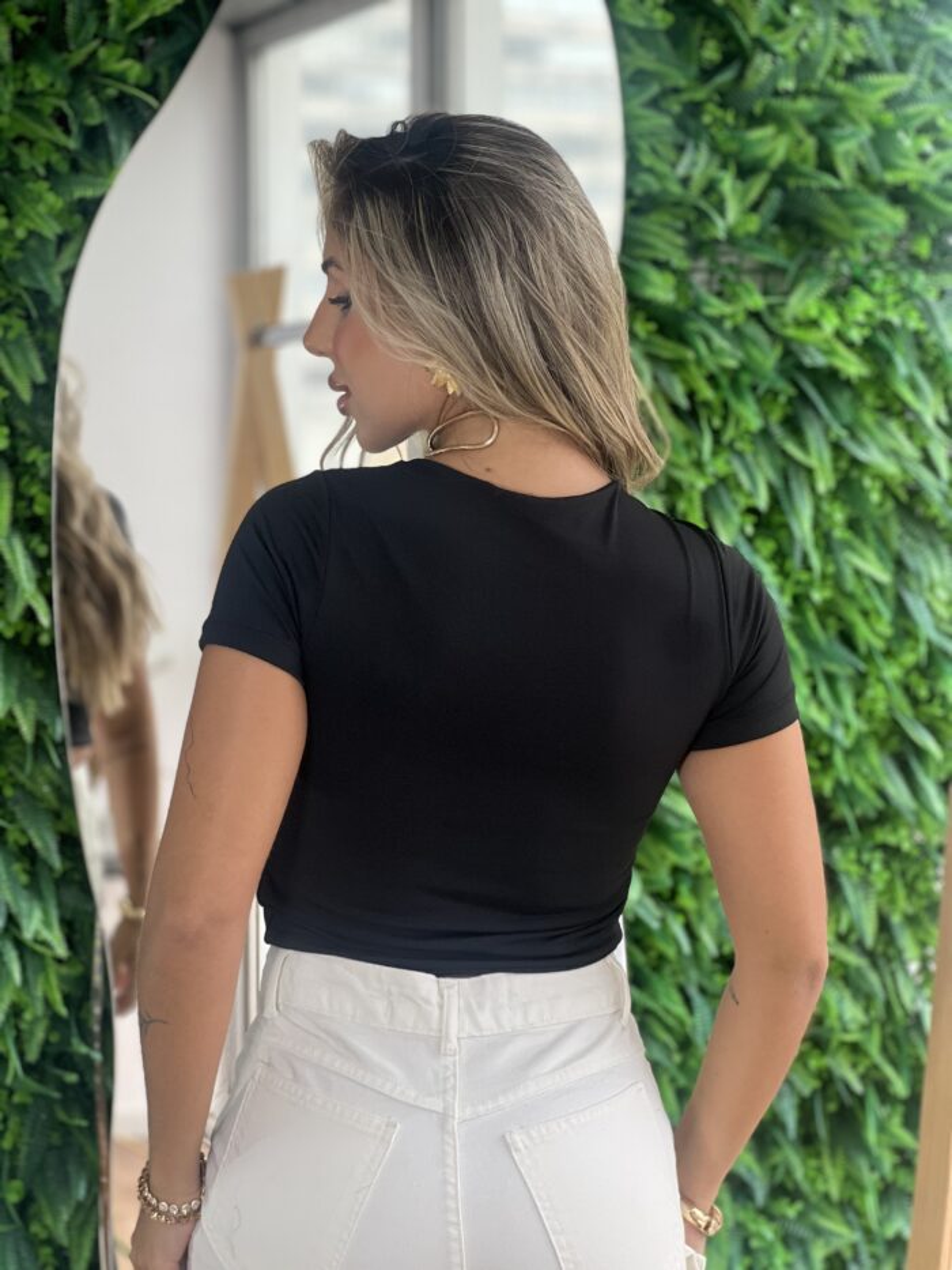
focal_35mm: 77
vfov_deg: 25.3
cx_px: 476
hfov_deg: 19.1
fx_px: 2823
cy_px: 635
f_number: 2.8
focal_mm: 9
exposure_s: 1/120
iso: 160
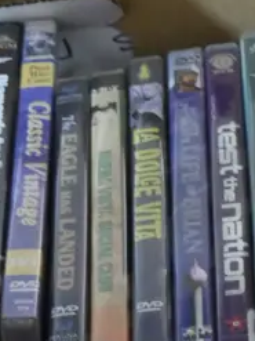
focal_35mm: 166
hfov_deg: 8.8
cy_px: 590
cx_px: -70
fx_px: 1632
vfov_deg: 11.2
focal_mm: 20
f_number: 4.4
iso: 3200
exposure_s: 1/20
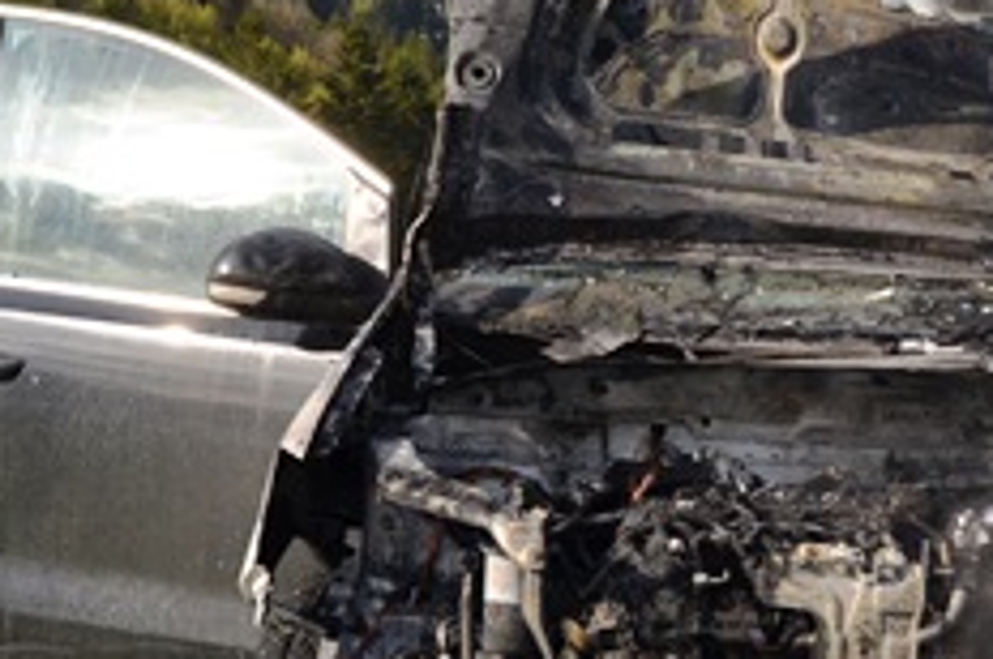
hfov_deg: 21.9
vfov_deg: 15.0
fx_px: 2507
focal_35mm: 91
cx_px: 890
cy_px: 347
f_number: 9
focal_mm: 22
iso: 100
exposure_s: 1/200
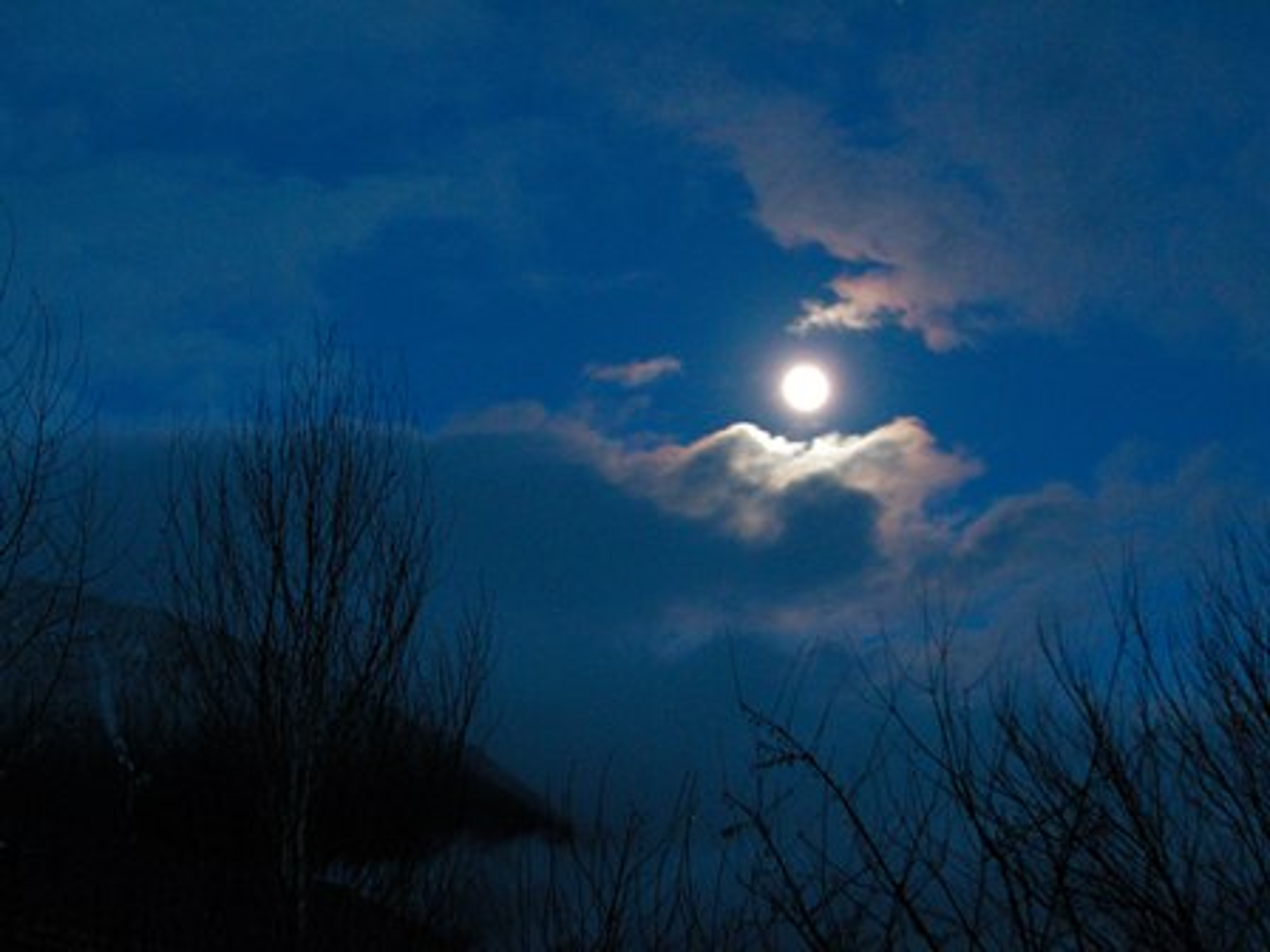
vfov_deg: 19.9
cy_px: 476
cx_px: 635
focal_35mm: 74
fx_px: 2715
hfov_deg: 26.3
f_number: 4.4
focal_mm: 18.8
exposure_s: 1
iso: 400
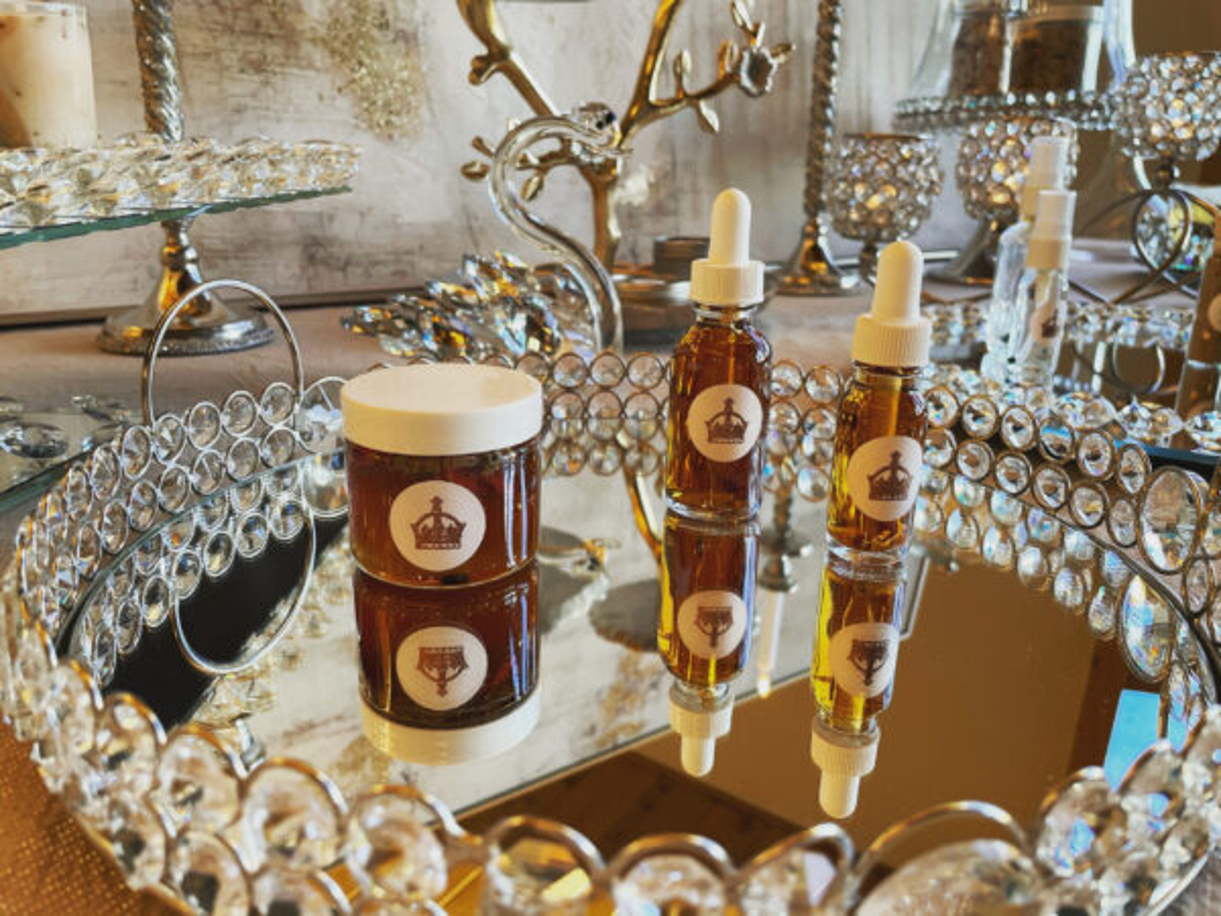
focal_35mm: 26
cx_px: 610
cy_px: 458
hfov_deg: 67.3
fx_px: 917
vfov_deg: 53.1
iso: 80
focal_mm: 4.2
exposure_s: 1/121
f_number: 1.6
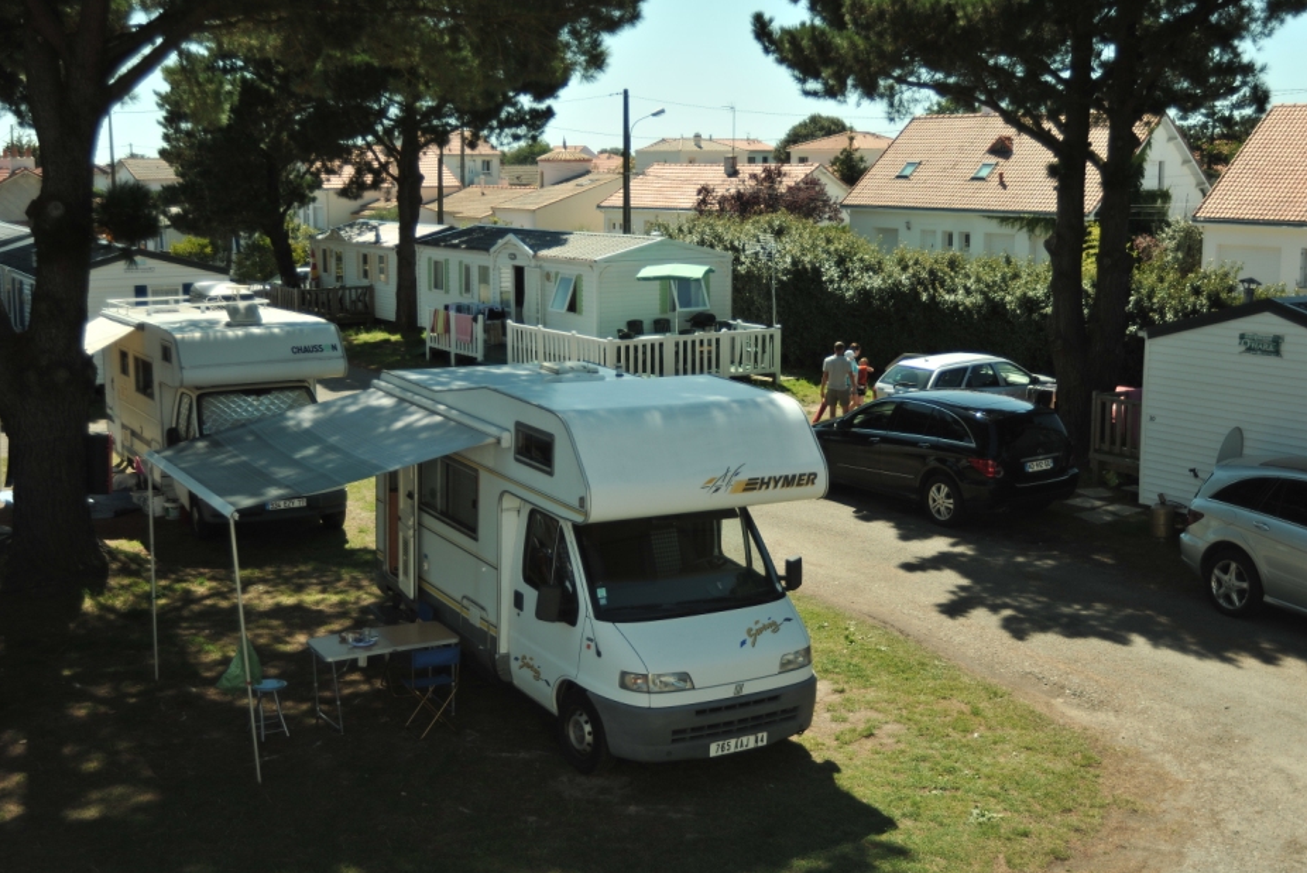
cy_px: 393
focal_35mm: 42
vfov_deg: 31.9
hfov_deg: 46.4
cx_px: 680
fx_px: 1525
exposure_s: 1/1250
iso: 160
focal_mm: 38
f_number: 4
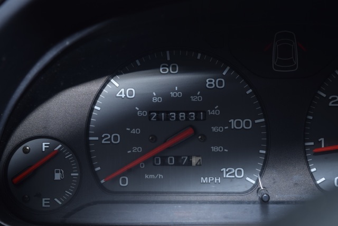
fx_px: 676
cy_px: 113
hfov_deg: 28.1
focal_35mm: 72
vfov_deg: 18.9
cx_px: 169
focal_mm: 48
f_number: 5.6
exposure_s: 1/125
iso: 100
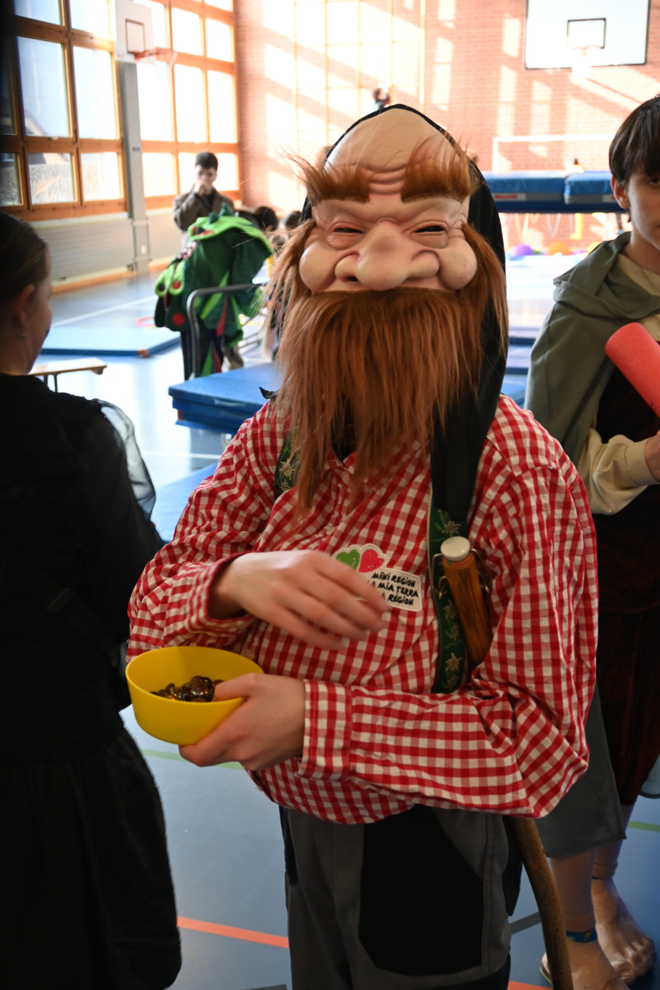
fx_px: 1072
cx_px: 330
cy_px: 495
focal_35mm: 39
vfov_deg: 49.6
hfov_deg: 34.2
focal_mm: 26
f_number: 4.5
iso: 720
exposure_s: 1/125
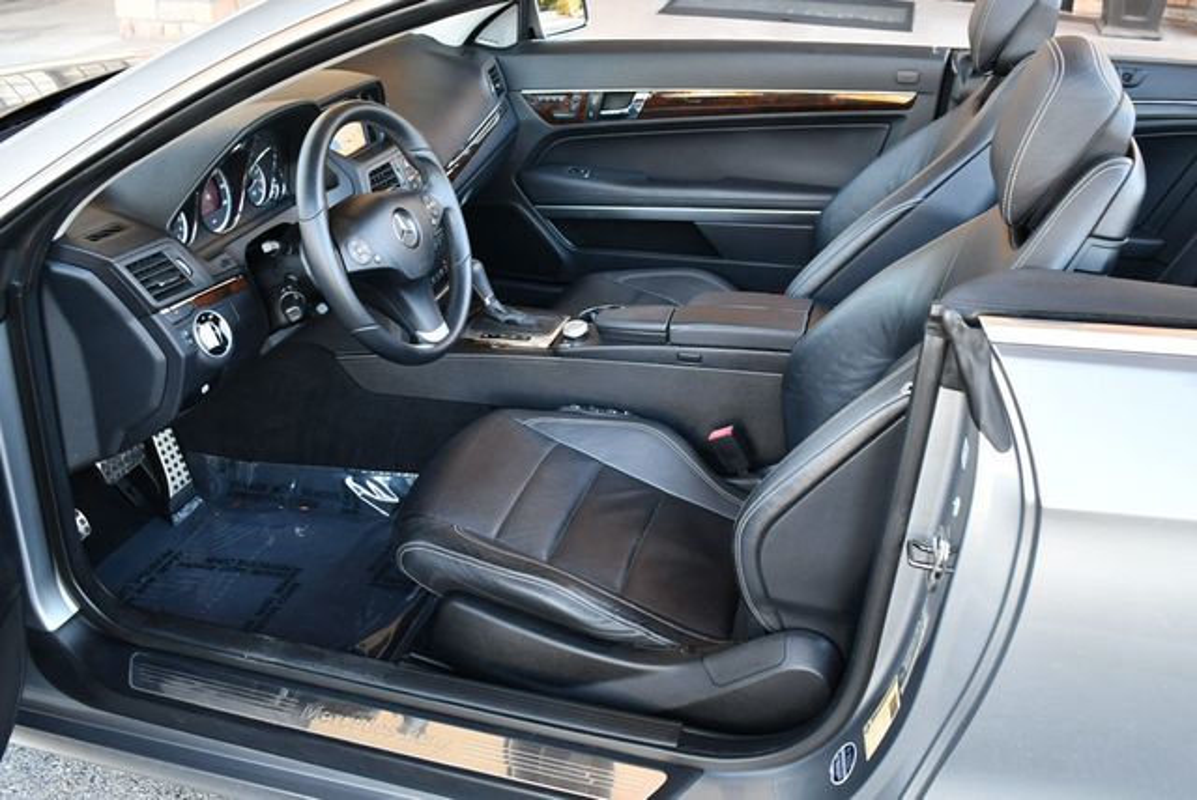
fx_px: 1198
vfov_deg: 36.9
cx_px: 598
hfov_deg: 53.1
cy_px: 400
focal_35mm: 36
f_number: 3.5
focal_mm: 18
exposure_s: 1/125
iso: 800
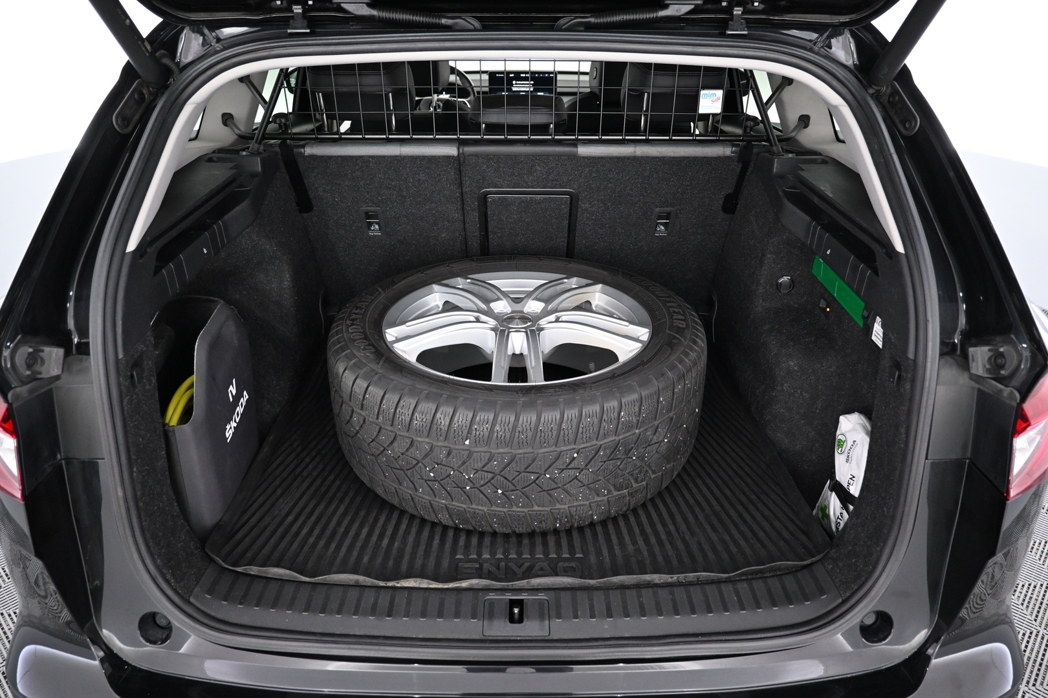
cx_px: 524
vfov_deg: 53.1
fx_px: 699
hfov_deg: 73.7
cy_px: 349
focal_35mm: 24
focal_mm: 16
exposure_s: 1/25
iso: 1600
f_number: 3.5
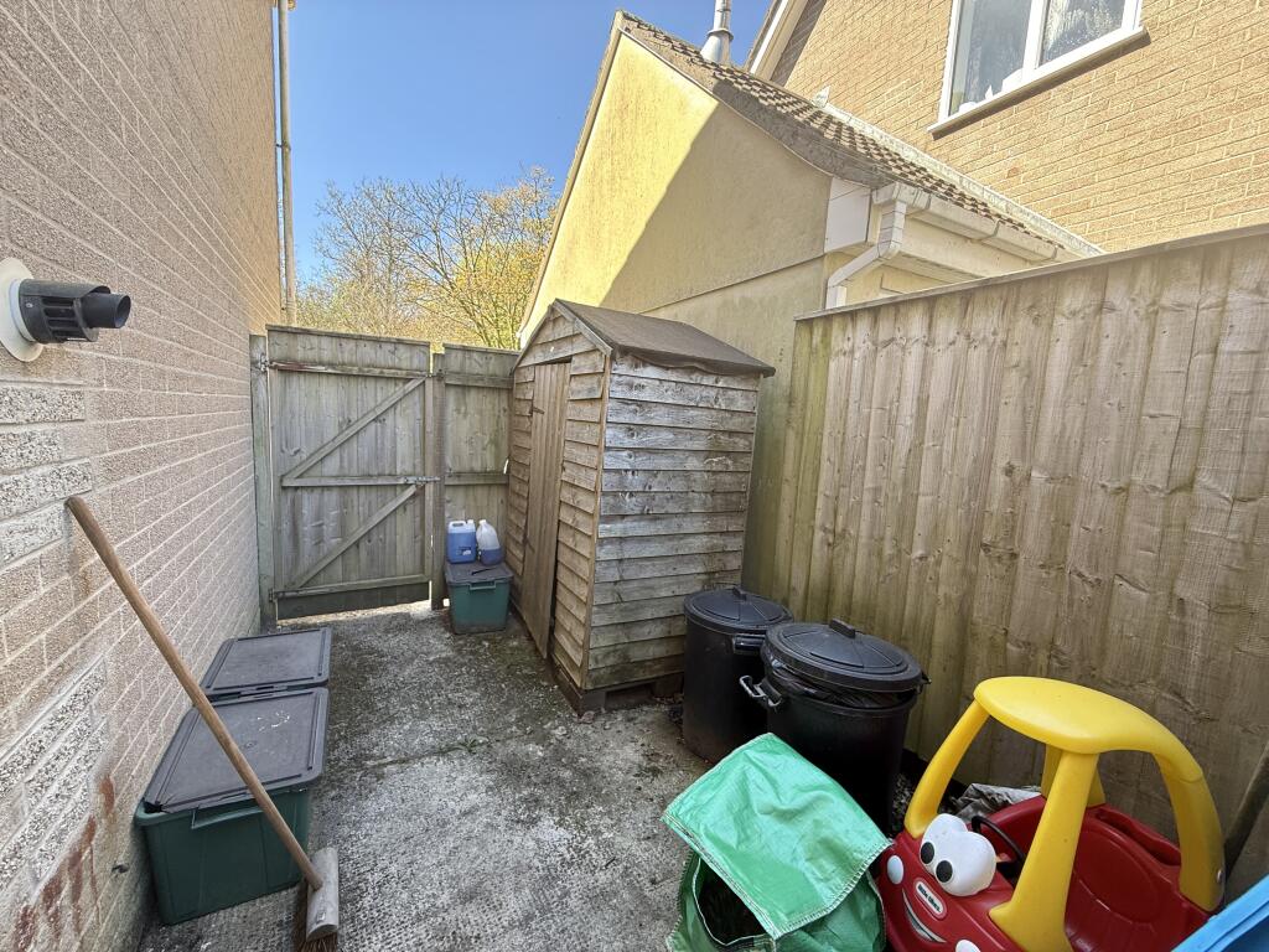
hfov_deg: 102.1
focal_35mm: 14
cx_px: 634
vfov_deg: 85.7
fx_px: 513
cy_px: 476
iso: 100
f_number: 2.2
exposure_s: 1/99
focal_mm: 2.22
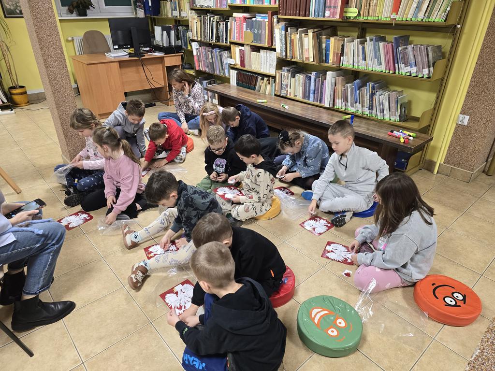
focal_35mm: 23
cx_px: 248
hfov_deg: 73.9
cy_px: 186
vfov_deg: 58.9
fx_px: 329
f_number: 1.7
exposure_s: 1/120
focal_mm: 6.3
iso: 400
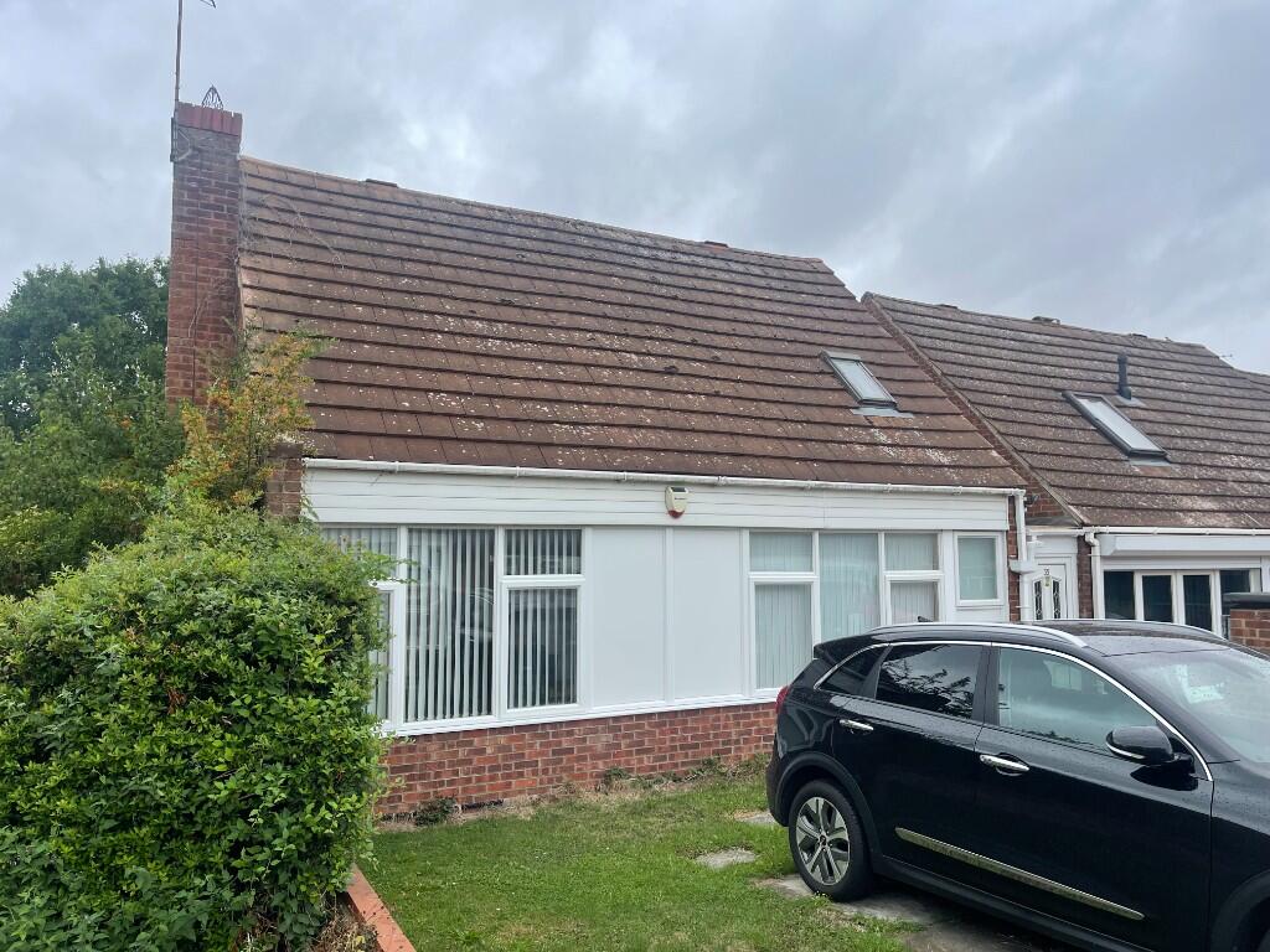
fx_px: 917
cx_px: 635
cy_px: 476
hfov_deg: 69.4
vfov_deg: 54.9
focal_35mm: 25
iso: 32
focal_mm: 5.1
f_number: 1.6
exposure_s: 1/1200
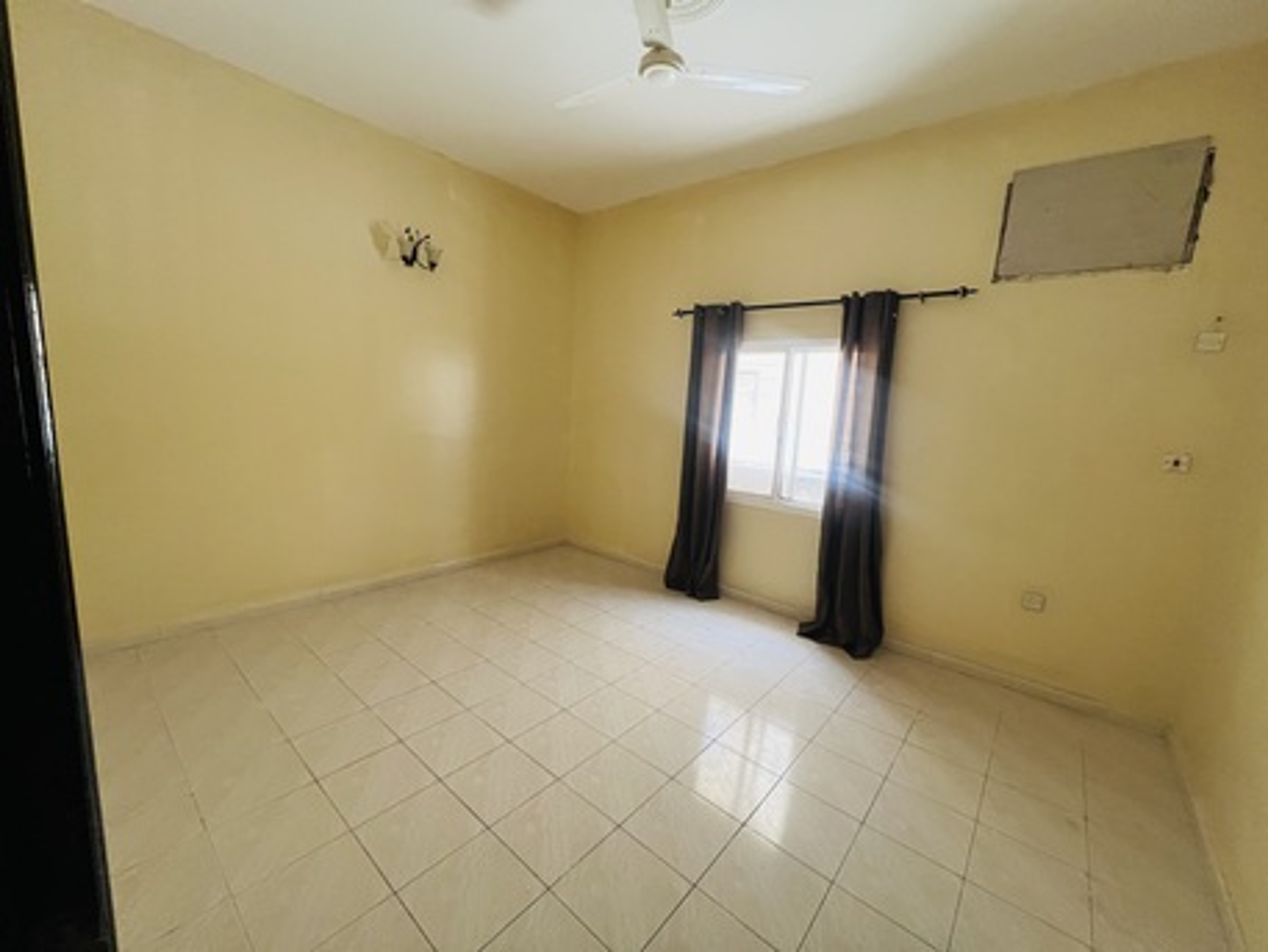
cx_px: 634
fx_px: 476
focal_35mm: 13
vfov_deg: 89.9
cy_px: 476
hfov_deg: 106.2
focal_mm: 1.57
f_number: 1.8
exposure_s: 1/60
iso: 400
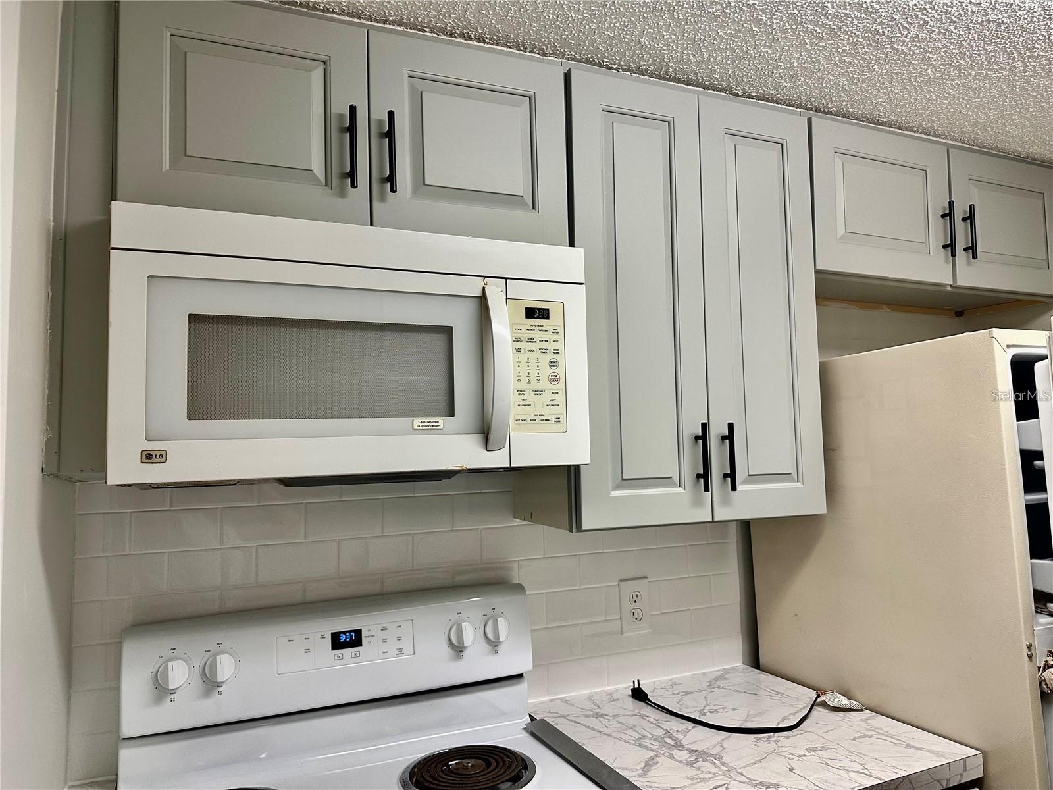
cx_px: 526
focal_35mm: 24
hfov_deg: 71.6
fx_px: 730
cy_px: 395
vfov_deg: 56.8
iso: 200
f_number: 1.78
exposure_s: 1/120
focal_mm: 6.86
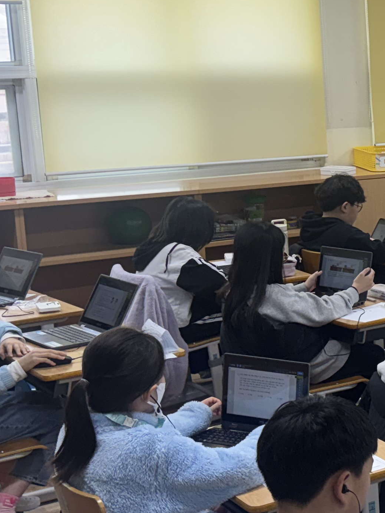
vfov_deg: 25.6
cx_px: 725
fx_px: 1127
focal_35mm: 76
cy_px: 227
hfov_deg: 16.0
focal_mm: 5.96
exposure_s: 1/120
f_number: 1.6
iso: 80
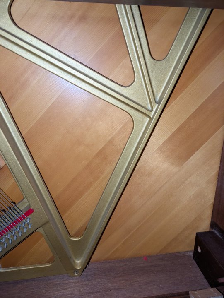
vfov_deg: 69.4
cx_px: 112
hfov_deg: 54.9
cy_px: 149
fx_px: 215
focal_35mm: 25
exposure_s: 1/60
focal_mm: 5.43
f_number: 1.89
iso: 318
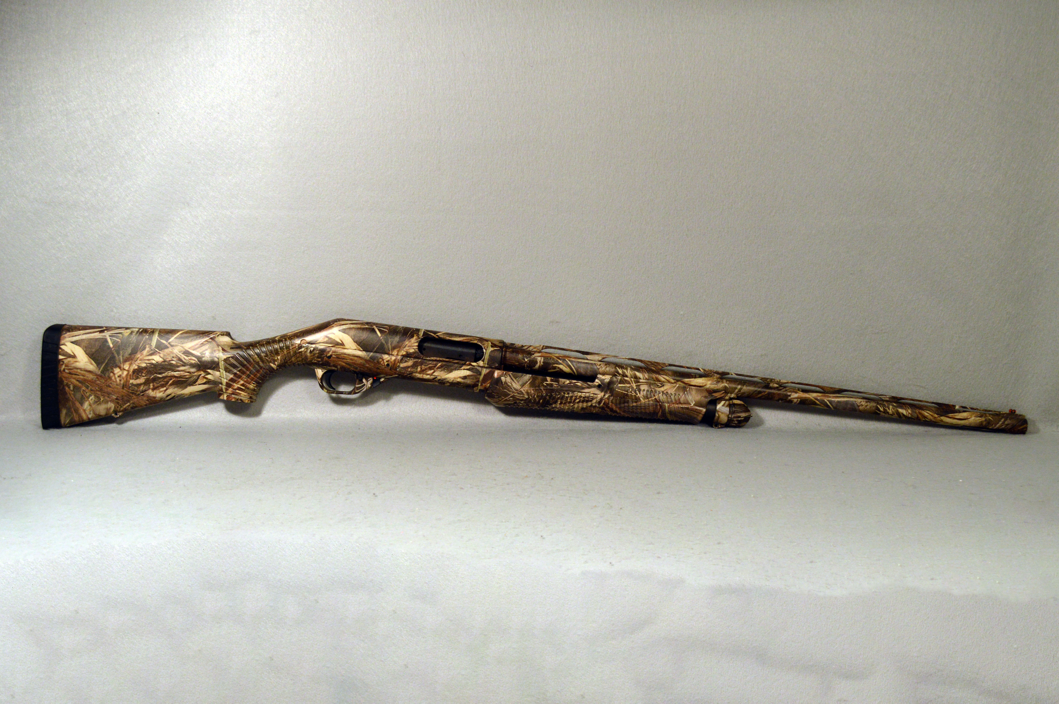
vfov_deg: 36.8
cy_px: 352
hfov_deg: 53.2
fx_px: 1058
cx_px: 530
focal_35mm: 36
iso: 400
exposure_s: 1/125
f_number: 5.6
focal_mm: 24
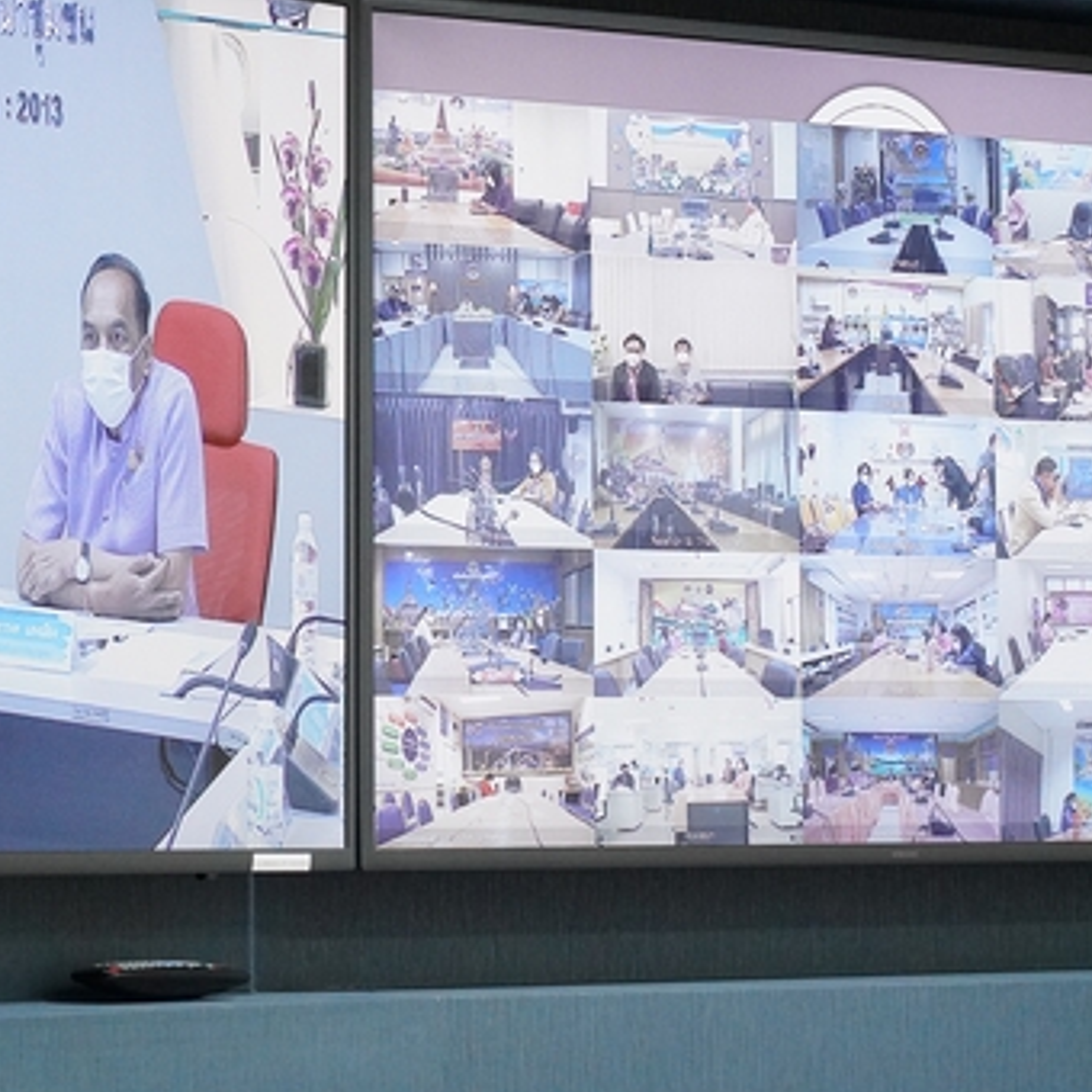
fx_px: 7495
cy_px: 313
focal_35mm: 210
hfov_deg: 8.3
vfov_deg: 8.3
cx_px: 392
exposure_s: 1/250
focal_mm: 105
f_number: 4
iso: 10000
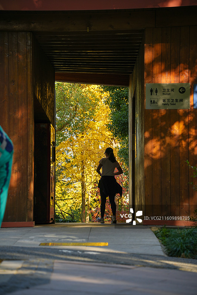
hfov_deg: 12.2
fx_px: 920
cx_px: 98
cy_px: 148
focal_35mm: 112
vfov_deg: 18.3
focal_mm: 112
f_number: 5.6
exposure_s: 1/125
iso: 100
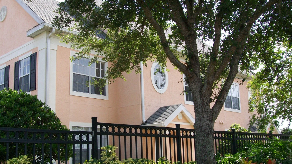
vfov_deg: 27.0
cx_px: 137
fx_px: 341
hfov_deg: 46.4
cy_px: 105
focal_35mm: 44
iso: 64
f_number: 2.7
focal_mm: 6
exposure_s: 1/500
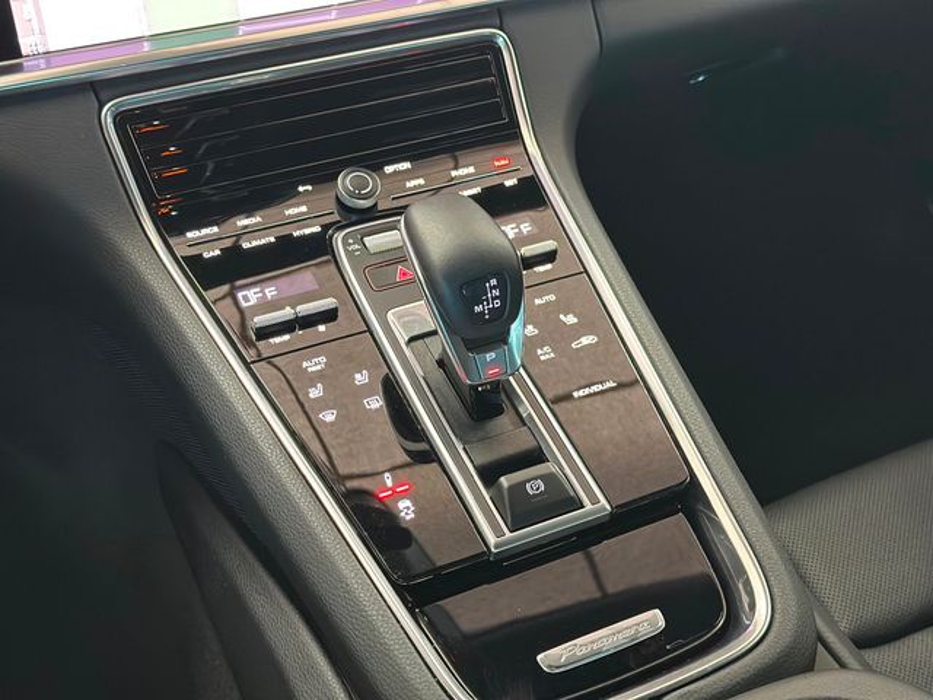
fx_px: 1294
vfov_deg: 30.3
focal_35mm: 48
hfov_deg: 39.7
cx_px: 466
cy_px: 350
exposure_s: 1/40
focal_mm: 6.86
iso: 500
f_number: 1.78
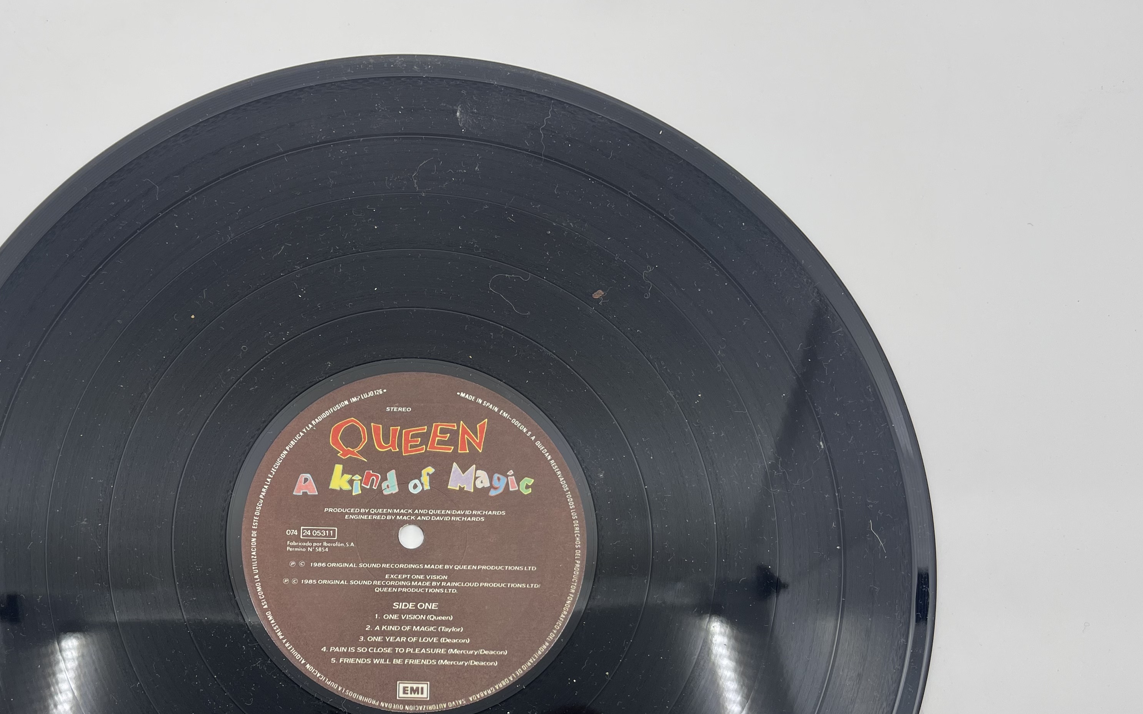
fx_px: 1121
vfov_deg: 34.5
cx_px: 375
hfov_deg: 52.9
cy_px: 549
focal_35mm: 36
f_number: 1.6
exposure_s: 1/256
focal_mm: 5.1
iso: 32
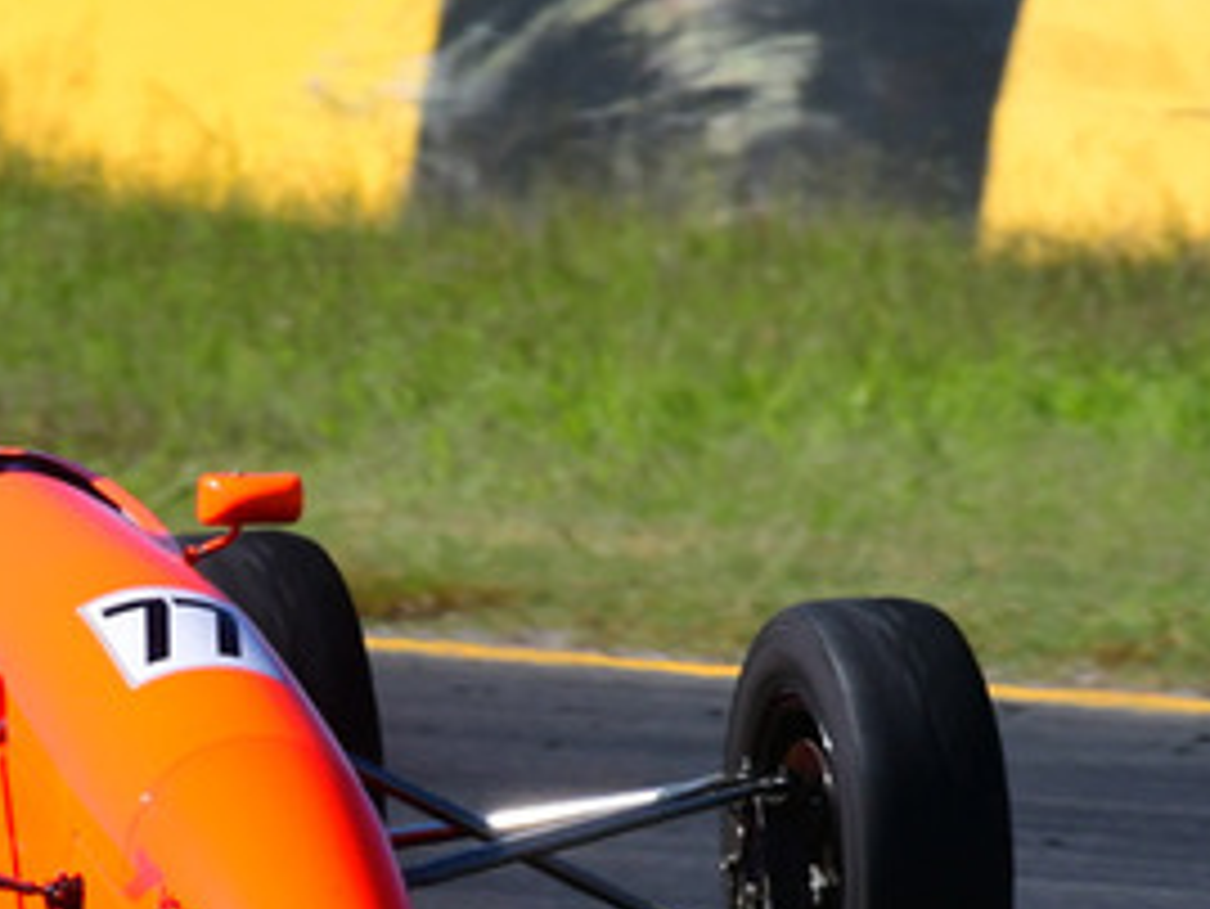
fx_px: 74942
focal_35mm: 2143
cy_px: 513
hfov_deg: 0.9
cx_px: -4
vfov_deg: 0.7
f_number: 13
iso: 500
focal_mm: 500
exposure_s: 1/640
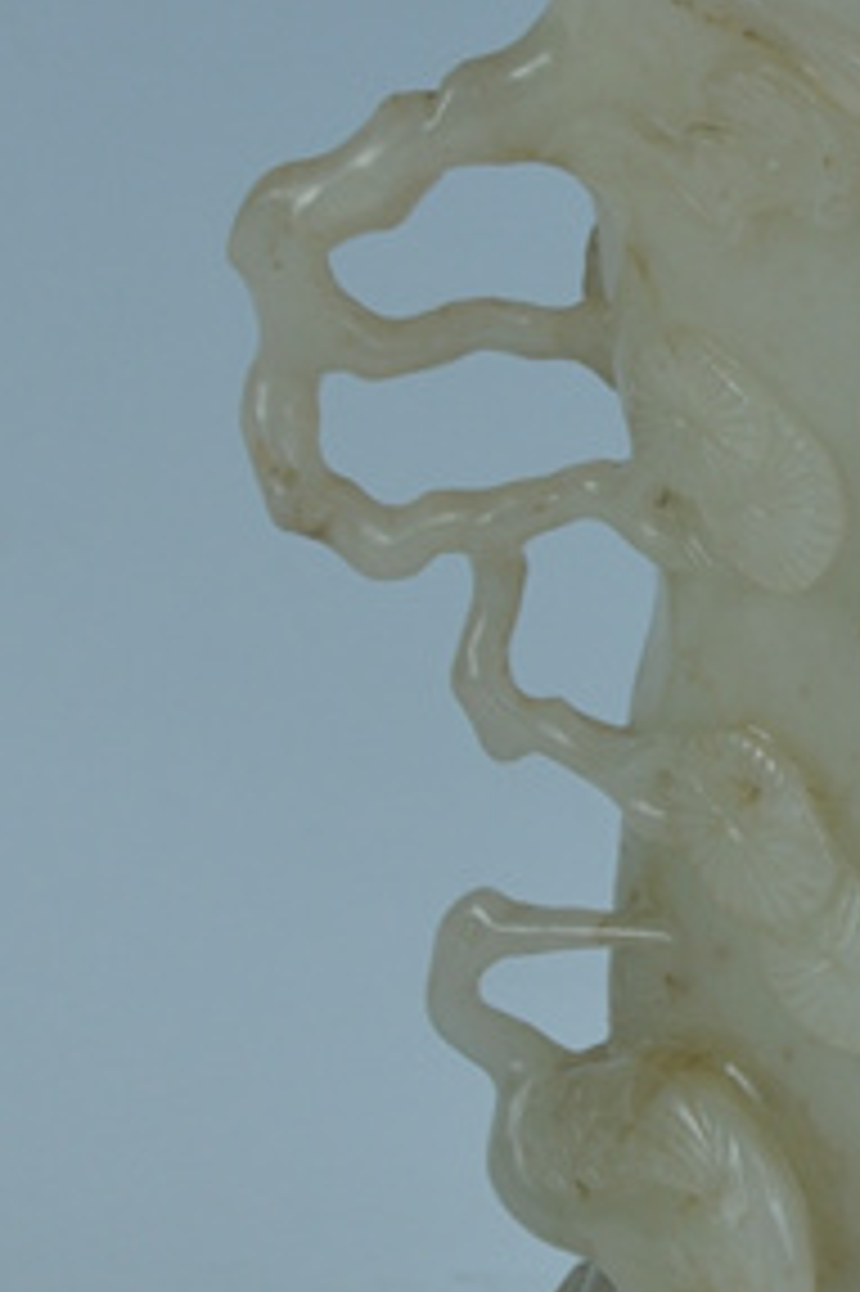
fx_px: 18332
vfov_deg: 4.0
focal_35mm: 511
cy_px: 648
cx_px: 932
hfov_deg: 2.7
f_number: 16
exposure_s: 1/160
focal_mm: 130
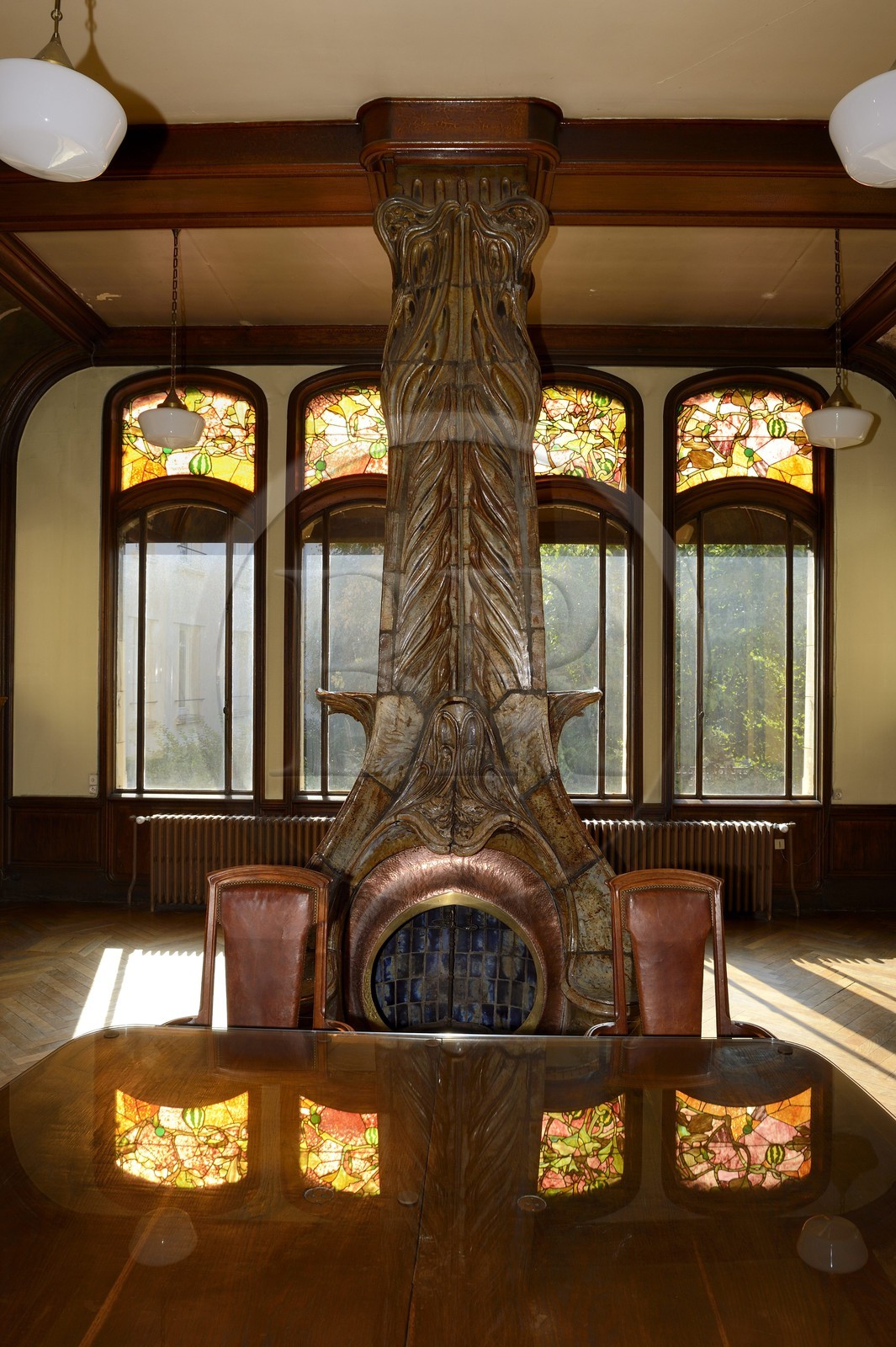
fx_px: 897
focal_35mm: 24
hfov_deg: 53.1
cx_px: 448
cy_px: 674
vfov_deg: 73.8
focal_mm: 24
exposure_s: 1/40
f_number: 10
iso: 200
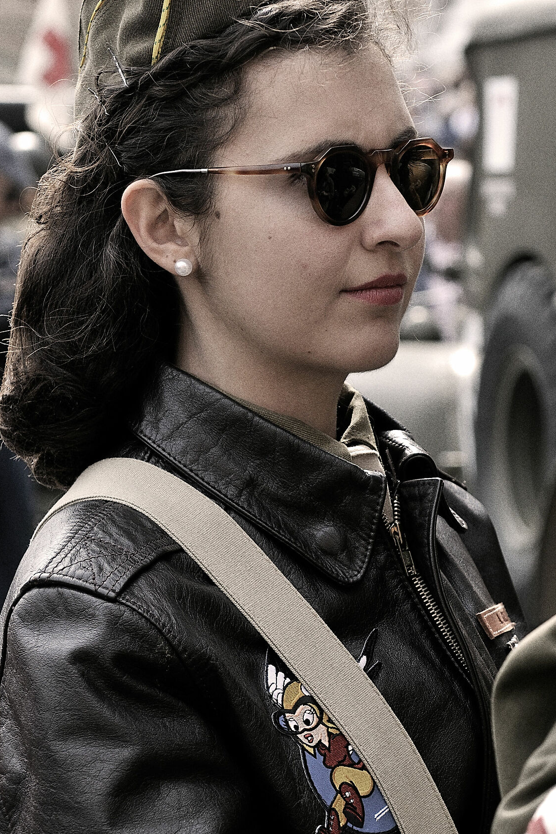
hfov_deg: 9.1
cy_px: 471
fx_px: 3475
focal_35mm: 150
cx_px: 321
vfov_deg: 13.7
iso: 200
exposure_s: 1/400
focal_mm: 70
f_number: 5.6
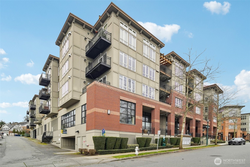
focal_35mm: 16
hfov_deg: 96.7
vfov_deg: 73.7
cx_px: 125
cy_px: 84
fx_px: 111
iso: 1600
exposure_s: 1/320
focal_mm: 16
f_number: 8
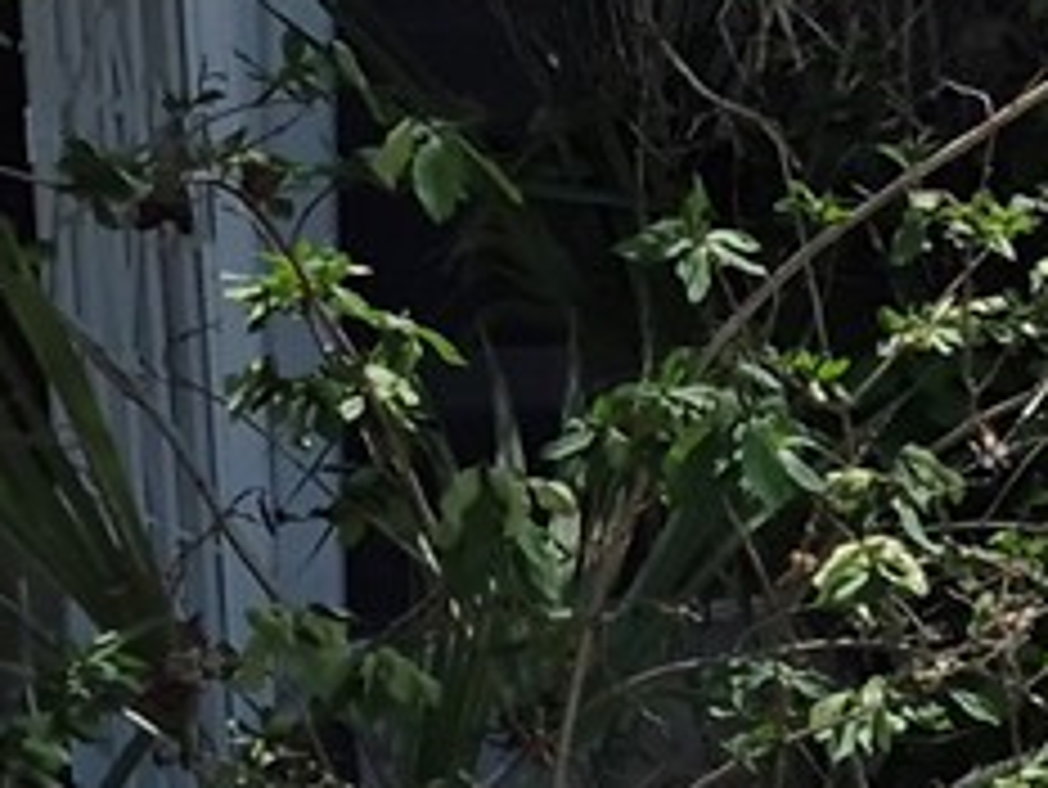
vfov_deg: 9.4
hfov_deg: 10.5
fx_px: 4786
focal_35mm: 158
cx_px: 2609
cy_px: 414
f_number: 1.8
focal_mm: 5.4
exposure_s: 1/1128
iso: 25
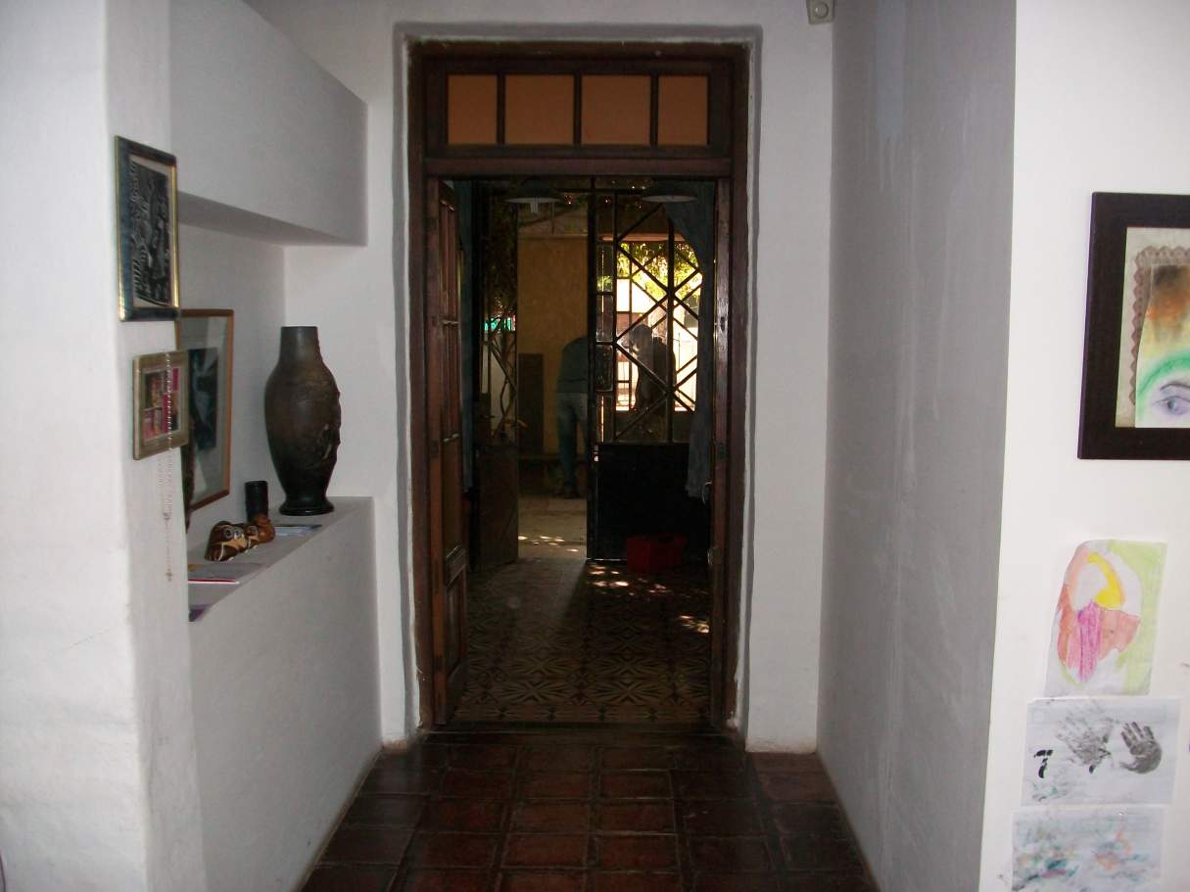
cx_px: 595
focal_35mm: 34
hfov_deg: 54.0
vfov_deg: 41.8
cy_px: 446
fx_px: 1169
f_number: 2.8
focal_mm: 5.7
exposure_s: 1/60
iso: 120
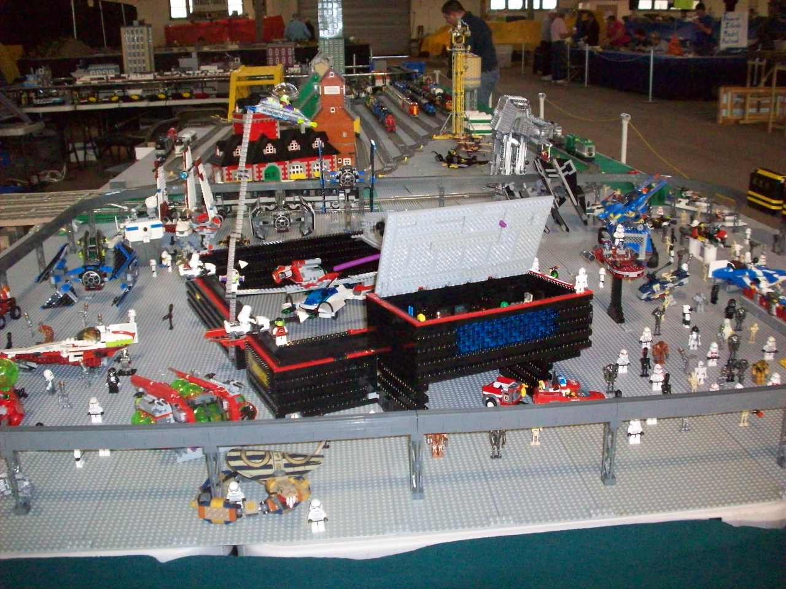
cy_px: 294
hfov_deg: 50.1
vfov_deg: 38.7
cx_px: 393
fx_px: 840
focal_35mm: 37
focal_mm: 6.2
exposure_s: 1/128
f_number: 2.8
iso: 400
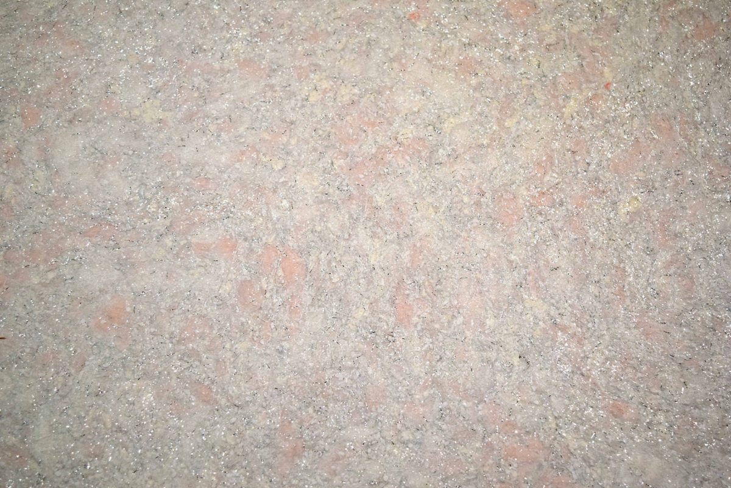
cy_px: 244
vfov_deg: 23.8
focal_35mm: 57
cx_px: 366
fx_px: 1157
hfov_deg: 35.1
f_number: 5.6
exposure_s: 1/125
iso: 400
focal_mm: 38
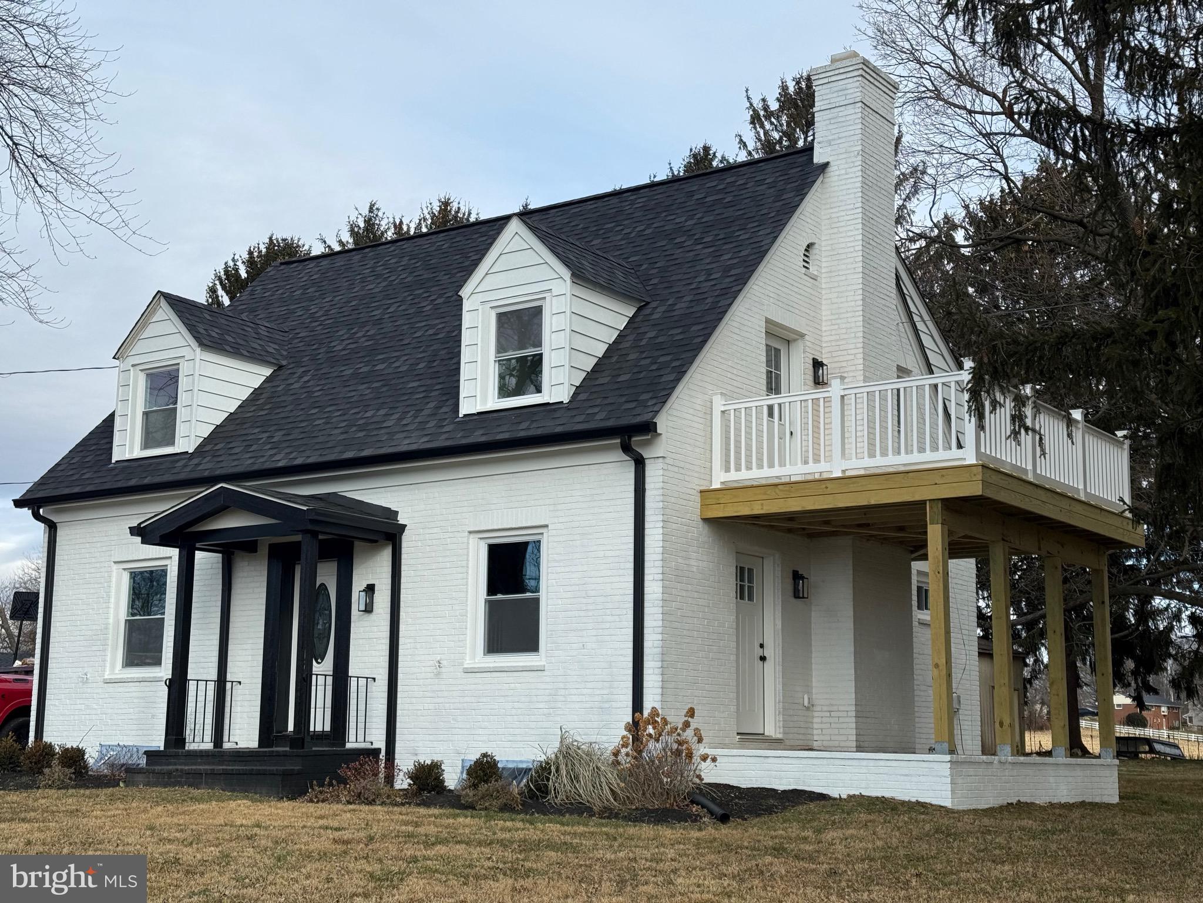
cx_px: 602
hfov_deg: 39.7
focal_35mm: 48
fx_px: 1668
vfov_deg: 30.3
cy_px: 452
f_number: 1.78
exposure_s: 1/2577
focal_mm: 6.76
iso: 64
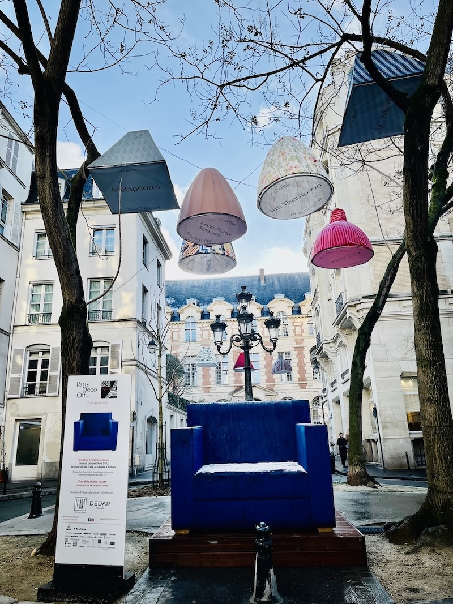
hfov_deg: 53.1
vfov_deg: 67.3
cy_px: 302
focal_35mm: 26
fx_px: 454
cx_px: 226
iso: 50
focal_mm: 5.1
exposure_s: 1/1106
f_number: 1.6
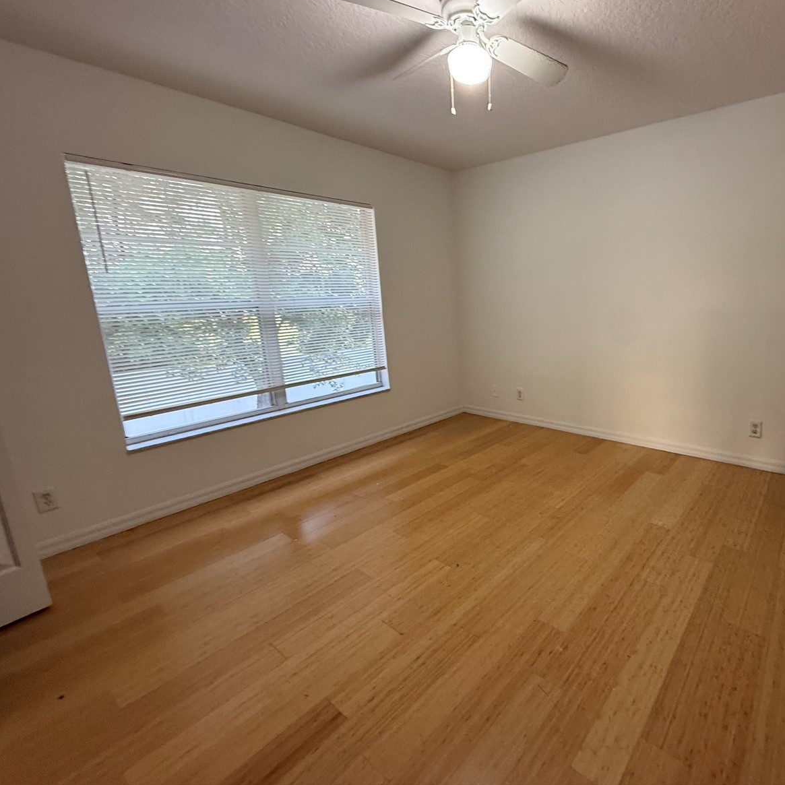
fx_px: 436
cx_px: 506
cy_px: 383
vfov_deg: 84.0
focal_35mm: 17
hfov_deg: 81.8
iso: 320
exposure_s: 1/60
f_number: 2.2
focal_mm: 2.22
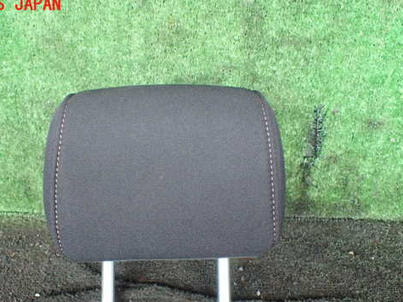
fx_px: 442
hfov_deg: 48.7
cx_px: 162
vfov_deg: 37.5
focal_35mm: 38
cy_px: 185
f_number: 2.3
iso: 800
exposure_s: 1/40
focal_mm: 5.4
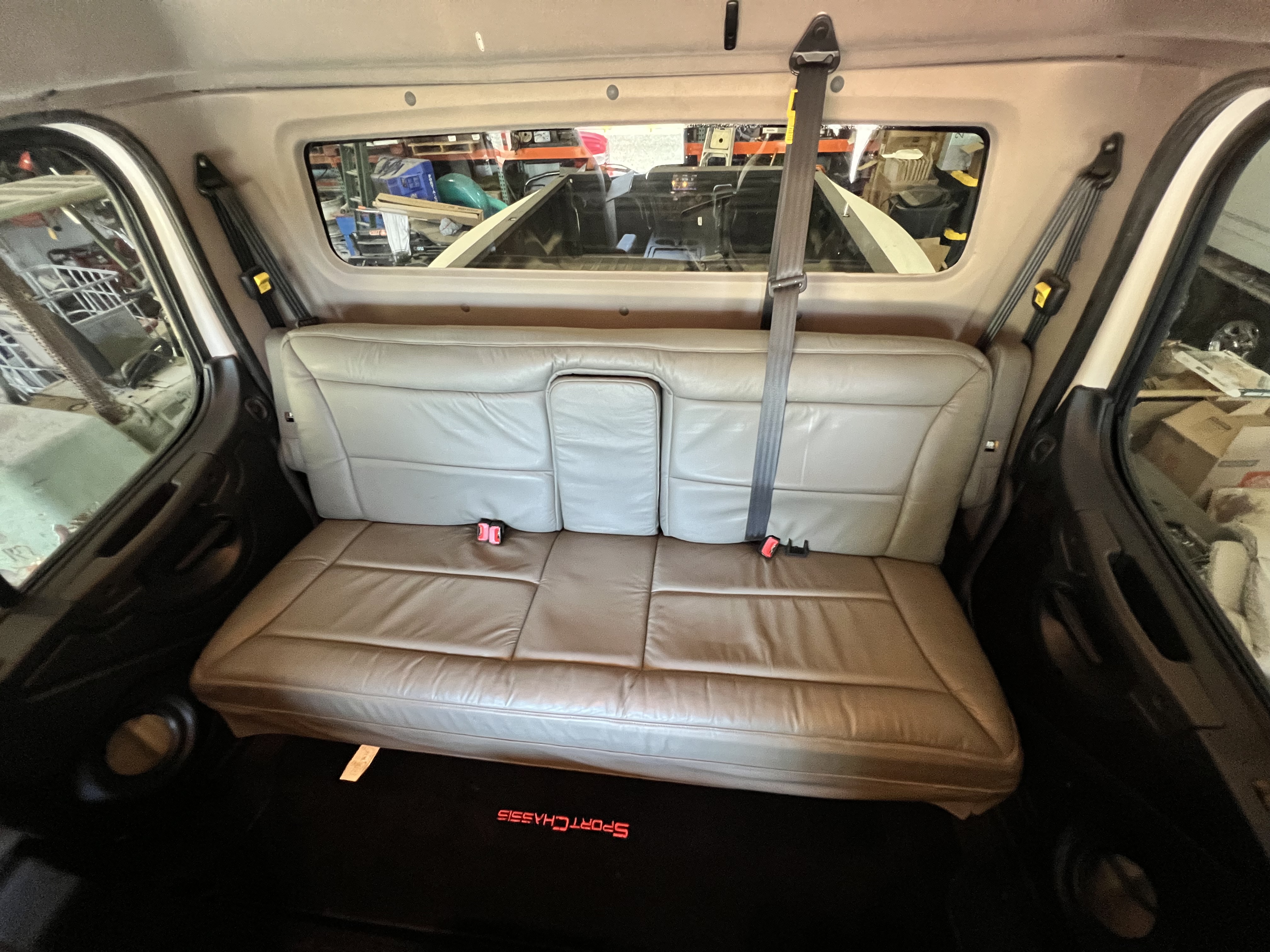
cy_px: 476
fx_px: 477
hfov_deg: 106.2
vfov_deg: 89.9
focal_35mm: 13
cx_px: 635
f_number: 1.8
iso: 800
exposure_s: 1/60
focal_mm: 1.57
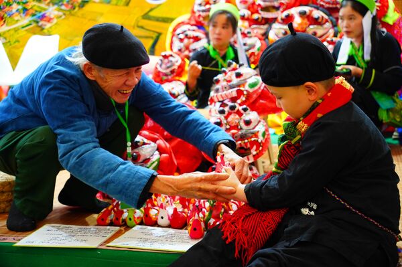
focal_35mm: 44
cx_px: 201
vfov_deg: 30.5
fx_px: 490
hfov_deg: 44.6
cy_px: 134
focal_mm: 29.3
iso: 500
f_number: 2.8
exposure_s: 1/50
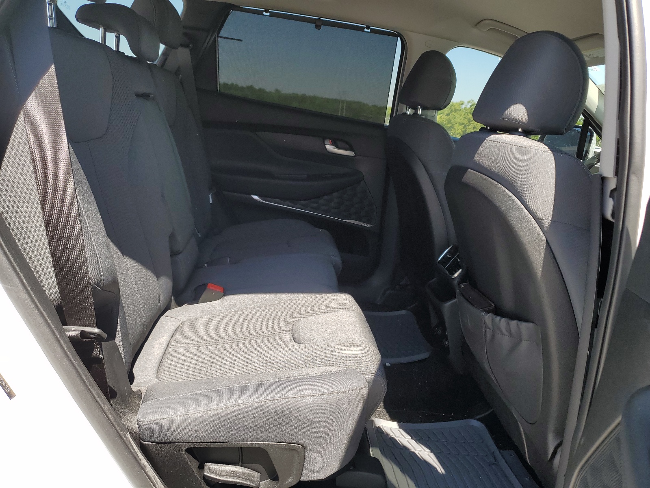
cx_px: 325
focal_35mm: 26
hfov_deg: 67.3
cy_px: 244
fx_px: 488
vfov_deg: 53.1
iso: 50
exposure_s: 1/833
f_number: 1.5
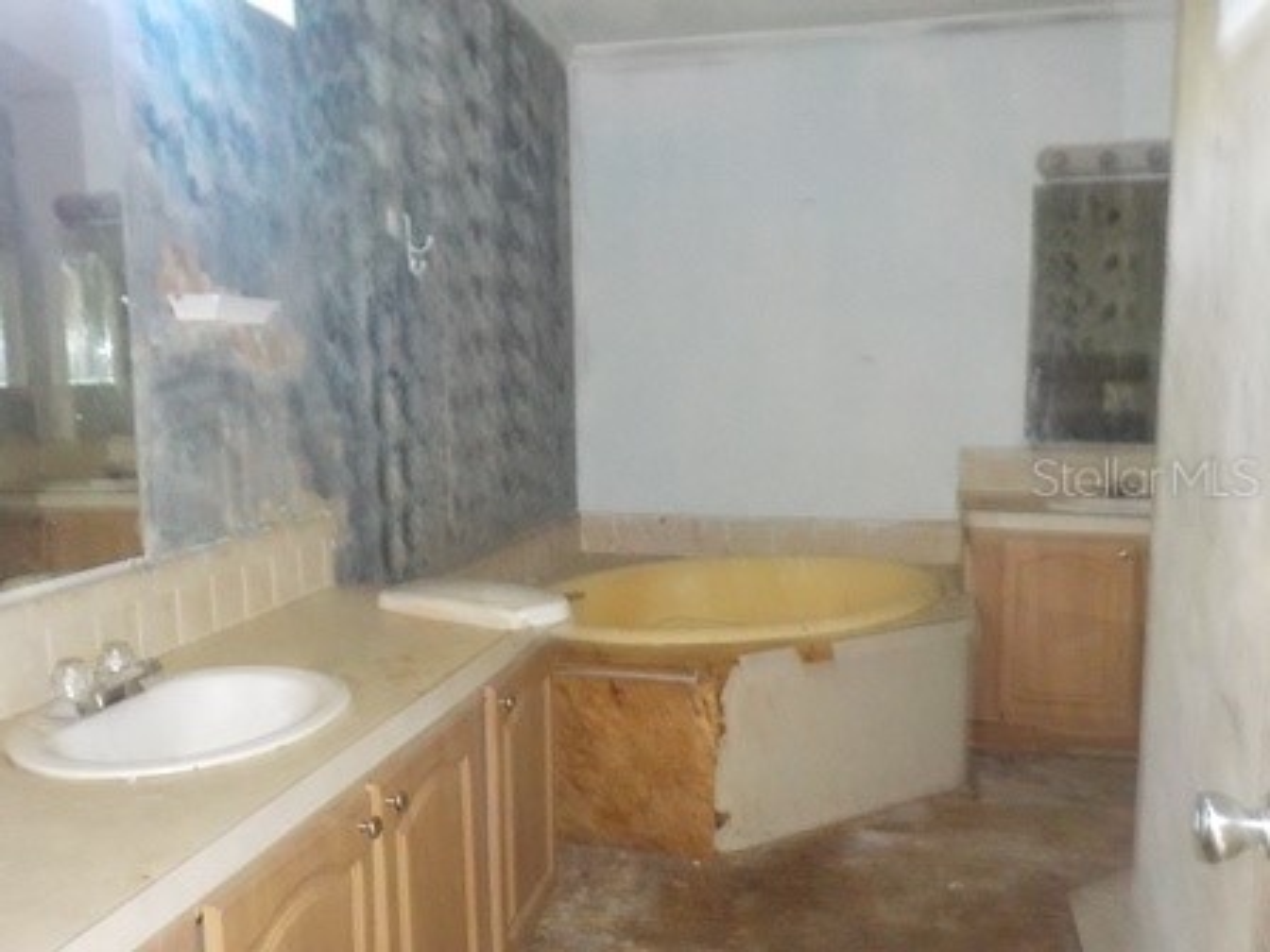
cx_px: 635
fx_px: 1101
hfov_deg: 60.0
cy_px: 476
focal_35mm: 30
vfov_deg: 46.8
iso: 800
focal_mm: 4.1
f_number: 3.3
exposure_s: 1/8
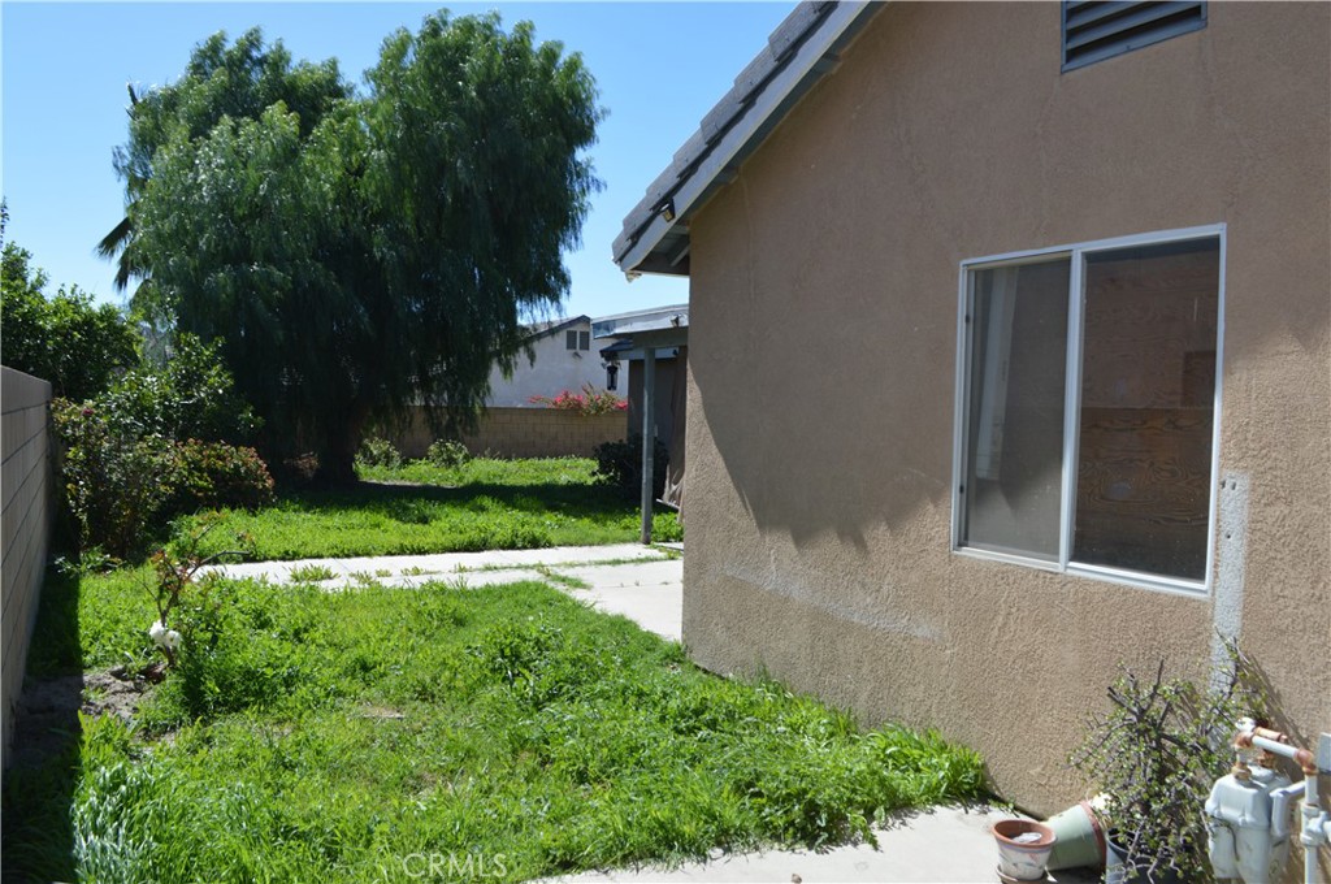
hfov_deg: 67.4
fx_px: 997
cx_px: 666
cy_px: 442
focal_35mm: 27
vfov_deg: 47.8
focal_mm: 18
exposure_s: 1/200
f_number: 7.1
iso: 100
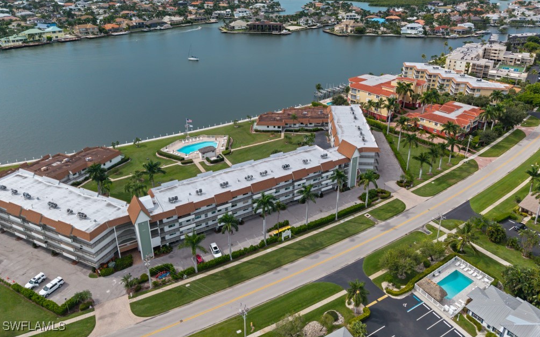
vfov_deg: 47.3
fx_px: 383
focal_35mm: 26
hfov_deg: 70.4
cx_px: 275
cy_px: 131
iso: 110
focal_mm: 8.67
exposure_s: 1/3200
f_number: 1.8
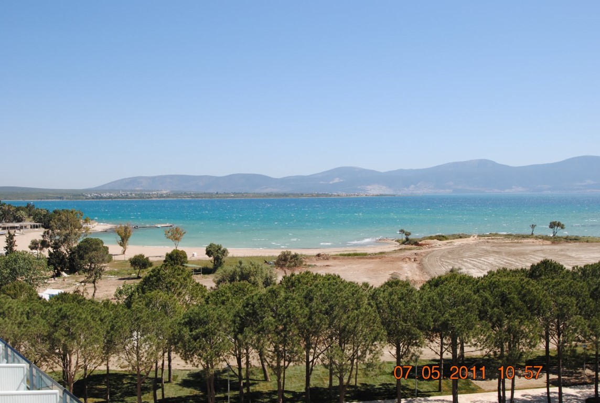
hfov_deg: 53.0
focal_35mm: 36
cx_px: 300
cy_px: 202
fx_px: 601
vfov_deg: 37.0
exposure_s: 1/250
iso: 100
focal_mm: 24
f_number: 8
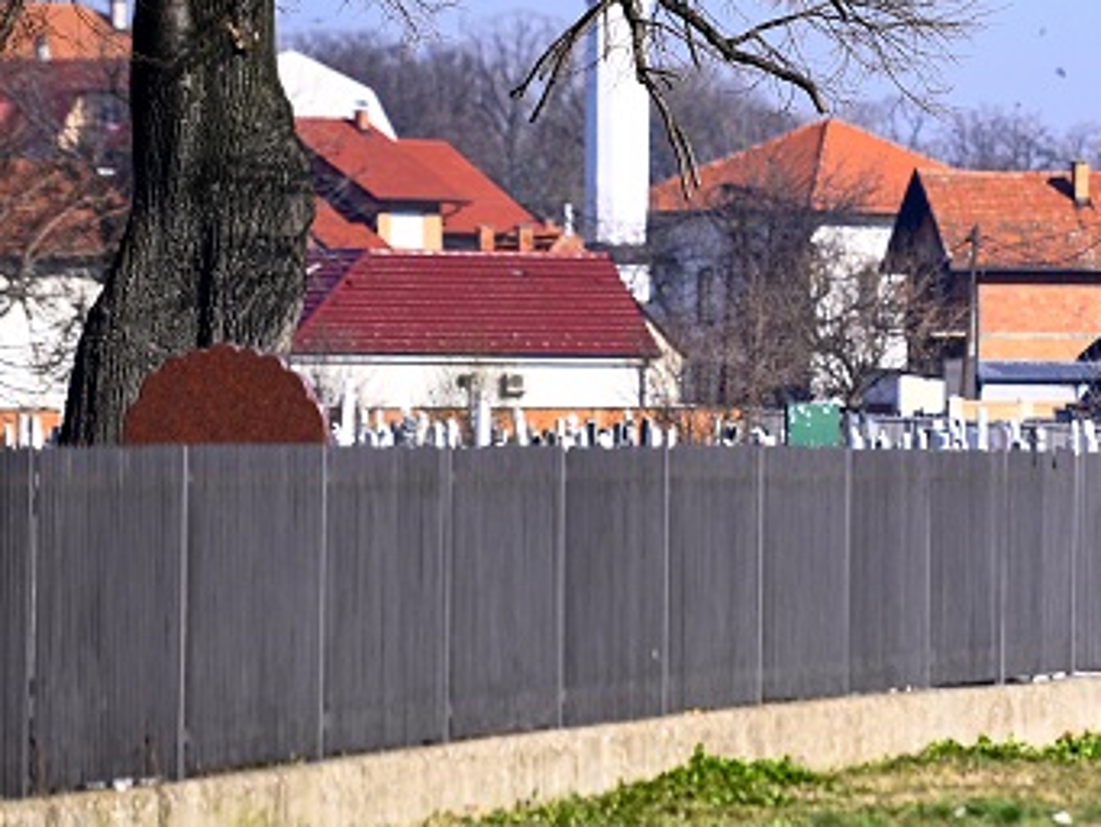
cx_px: 1017
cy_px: 204
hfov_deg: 6.0
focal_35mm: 327
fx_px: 10404
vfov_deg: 4.5
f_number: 5.6
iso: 400
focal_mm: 145
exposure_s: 1/8000
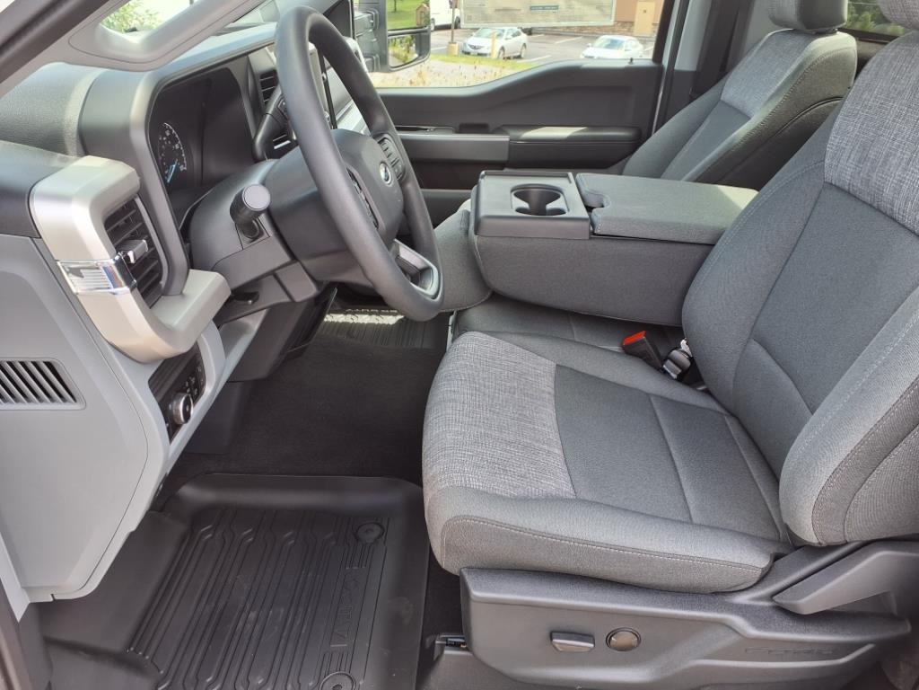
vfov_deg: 51.4
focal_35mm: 27
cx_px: 460
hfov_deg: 65.3
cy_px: 345
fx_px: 717
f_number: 1.9
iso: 40
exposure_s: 1/179
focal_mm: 3.58
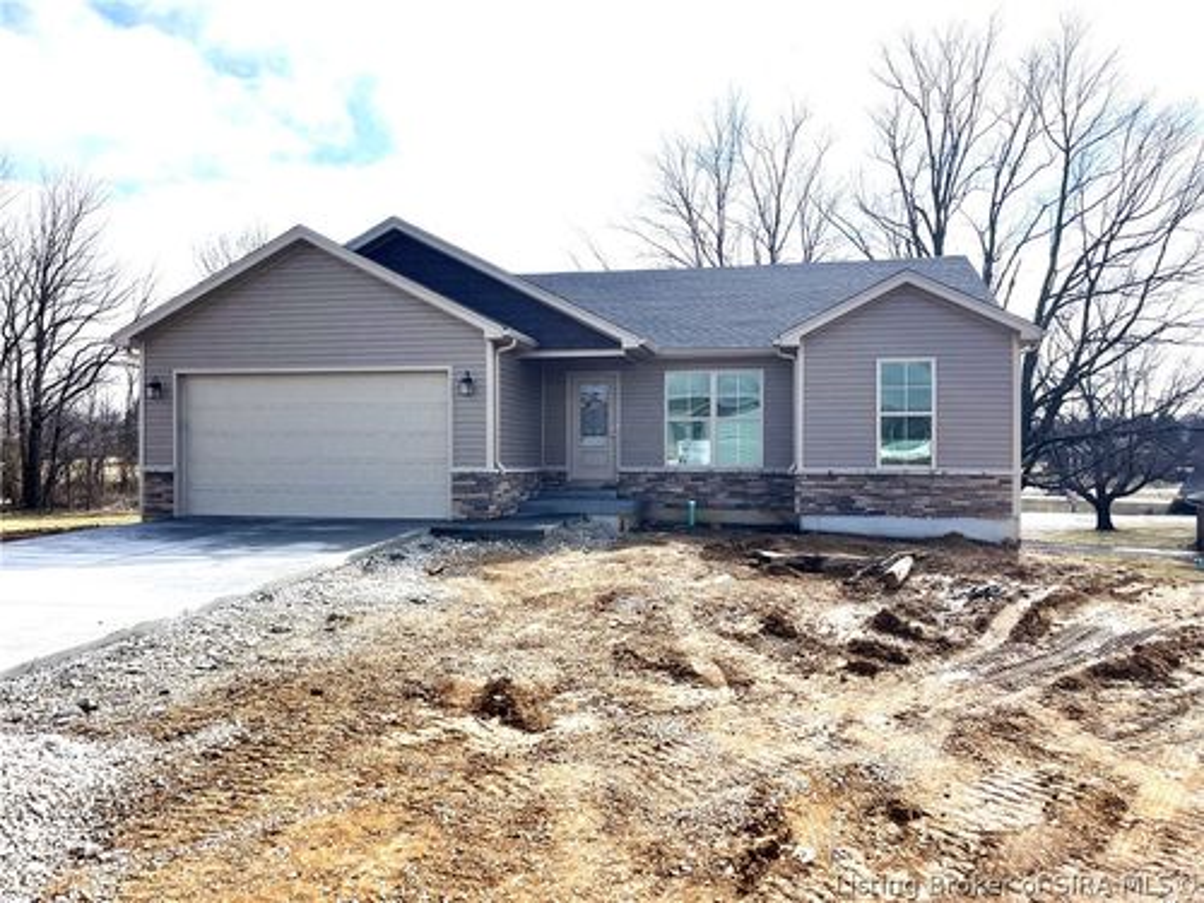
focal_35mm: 26
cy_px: 452
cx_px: 602
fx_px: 904
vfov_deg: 53.1
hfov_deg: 67.3
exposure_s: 1/6494
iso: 50
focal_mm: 5.1
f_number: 1.6
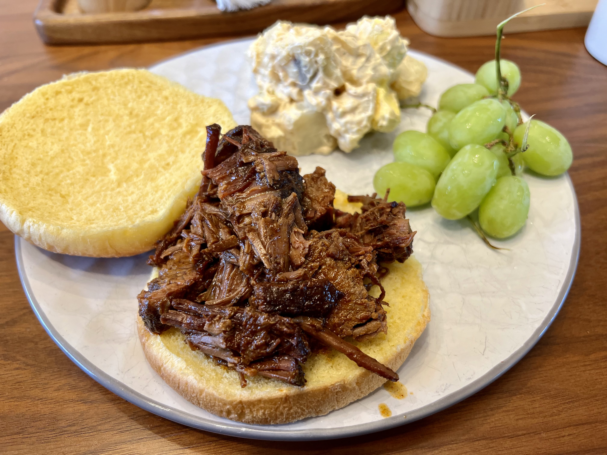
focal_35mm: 26
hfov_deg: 67.3
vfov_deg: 53.1
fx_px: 456
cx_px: 304
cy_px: 228
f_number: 1.5
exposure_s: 1/120
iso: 100
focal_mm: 5.7
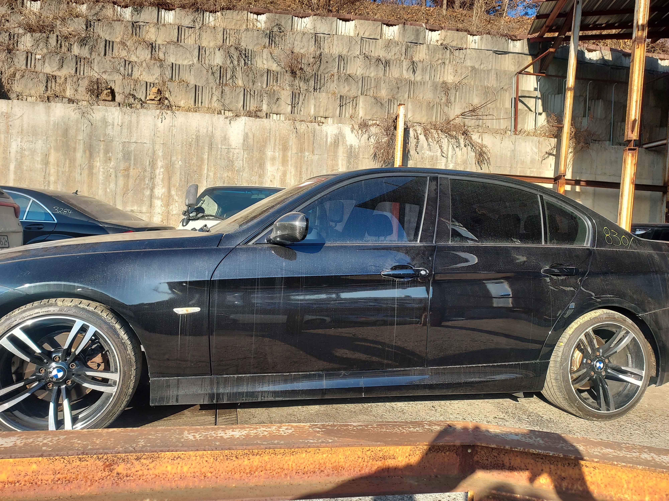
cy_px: 250
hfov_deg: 71.6
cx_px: 334
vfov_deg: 56.8
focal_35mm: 24
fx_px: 464
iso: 40
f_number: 1.8
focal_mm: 4.6
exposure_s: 1/467
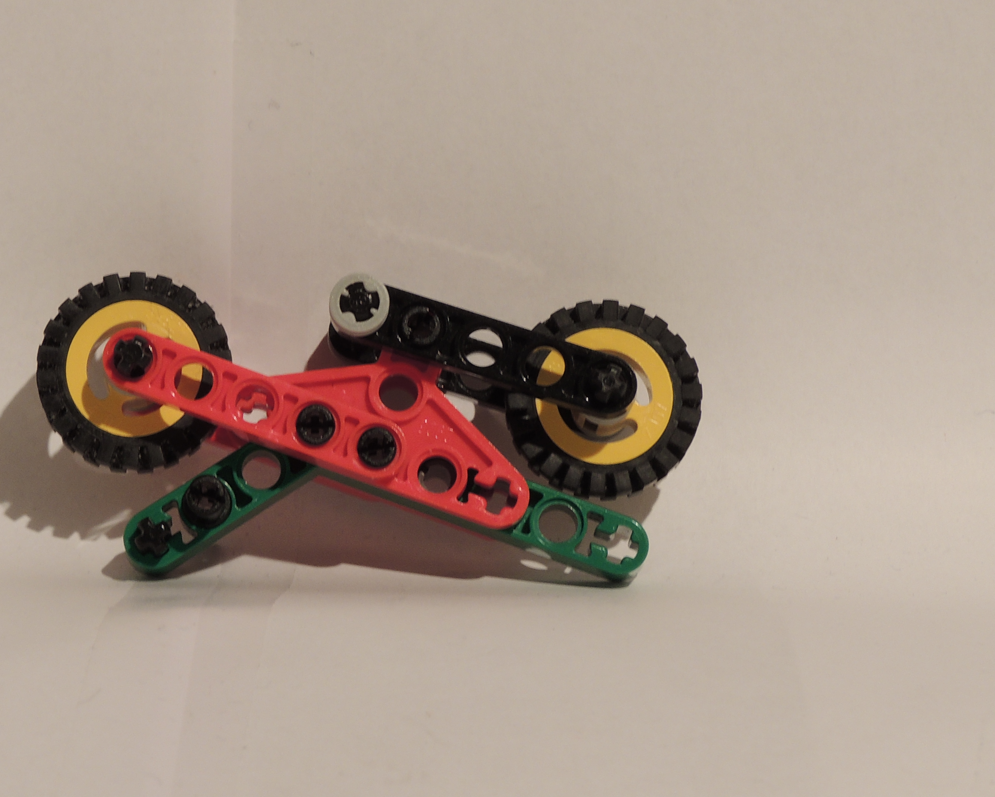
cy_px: 395
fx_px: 6715
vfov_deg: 6.8
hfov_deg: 8.5
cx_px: 223
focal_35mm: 228
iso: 100
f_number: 6.1
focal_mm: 24
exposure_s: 1/2.5
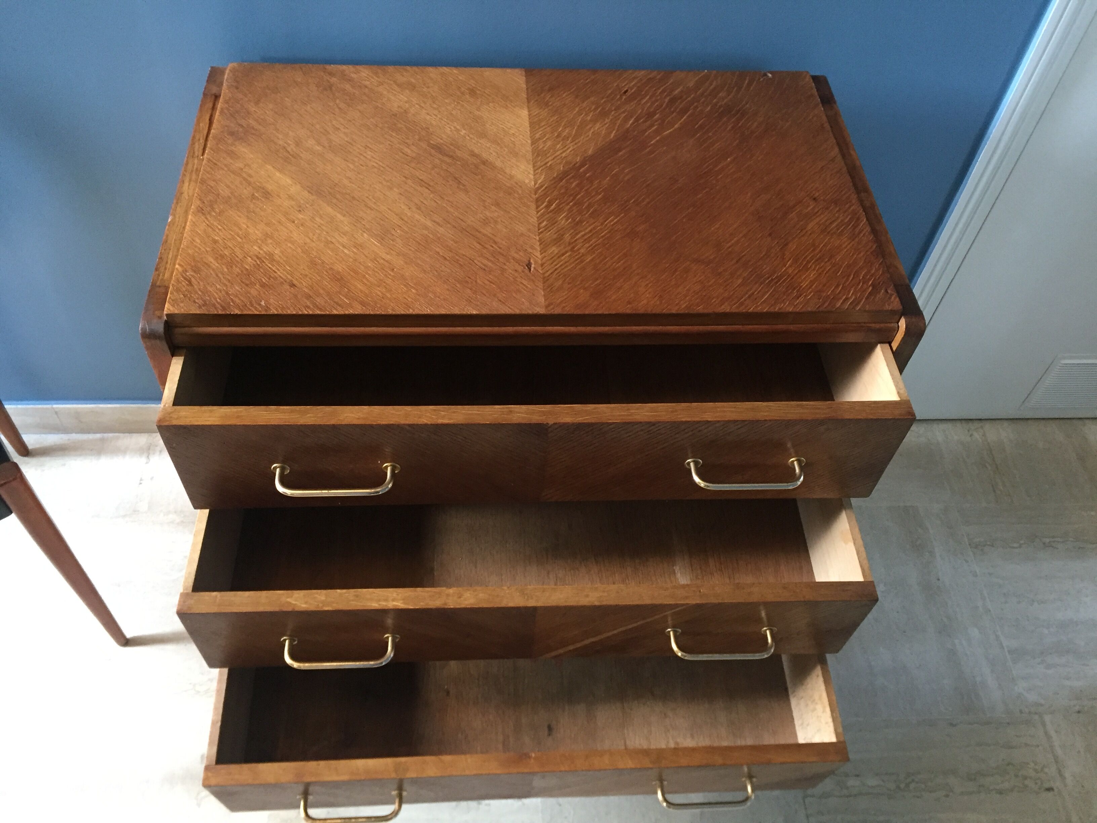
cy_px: 412
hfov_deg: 61.7
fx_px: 919
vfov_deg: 48.2
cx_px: 548
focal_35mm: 29
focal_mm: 4.15
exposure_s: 1/33
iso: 250
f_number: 2.2
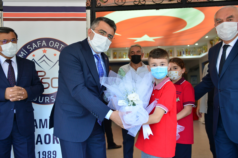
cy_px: 79
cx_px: 119
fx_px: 238
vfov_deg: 36.9
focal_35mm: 36
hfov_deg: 53.1
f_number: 3.2
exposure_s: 1/320
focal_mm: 36
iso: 800
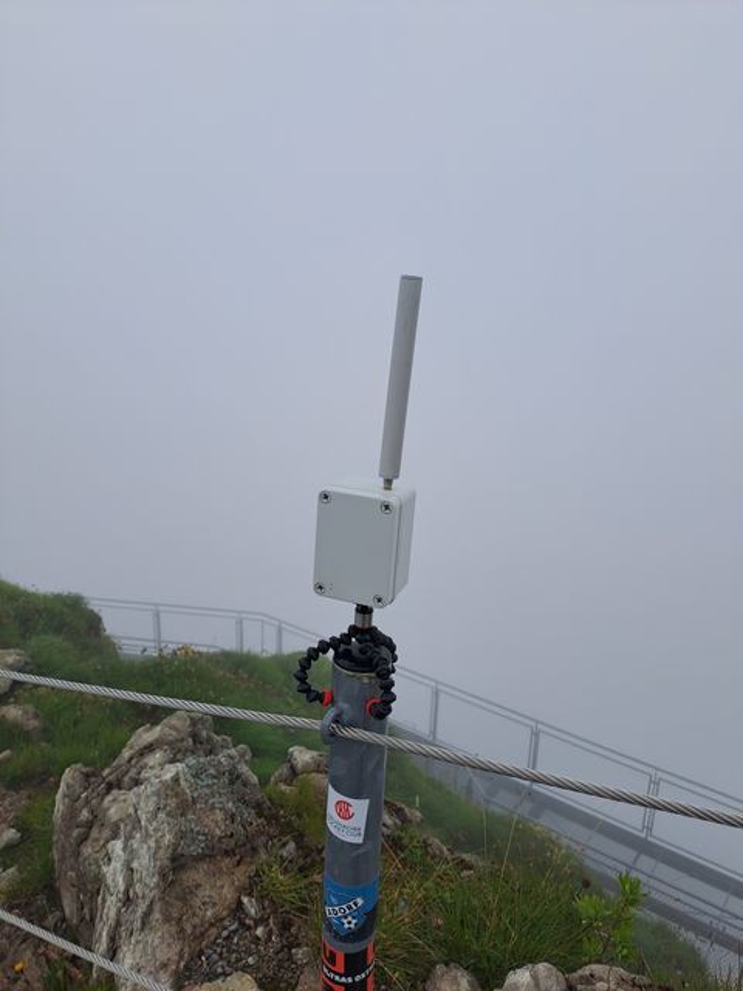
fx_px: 715
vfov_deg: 69.4
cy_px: 496
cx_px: 372
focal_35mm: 25
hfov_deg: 54.9
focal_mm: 4.65
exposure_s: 1/723
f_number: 1.8
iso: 32
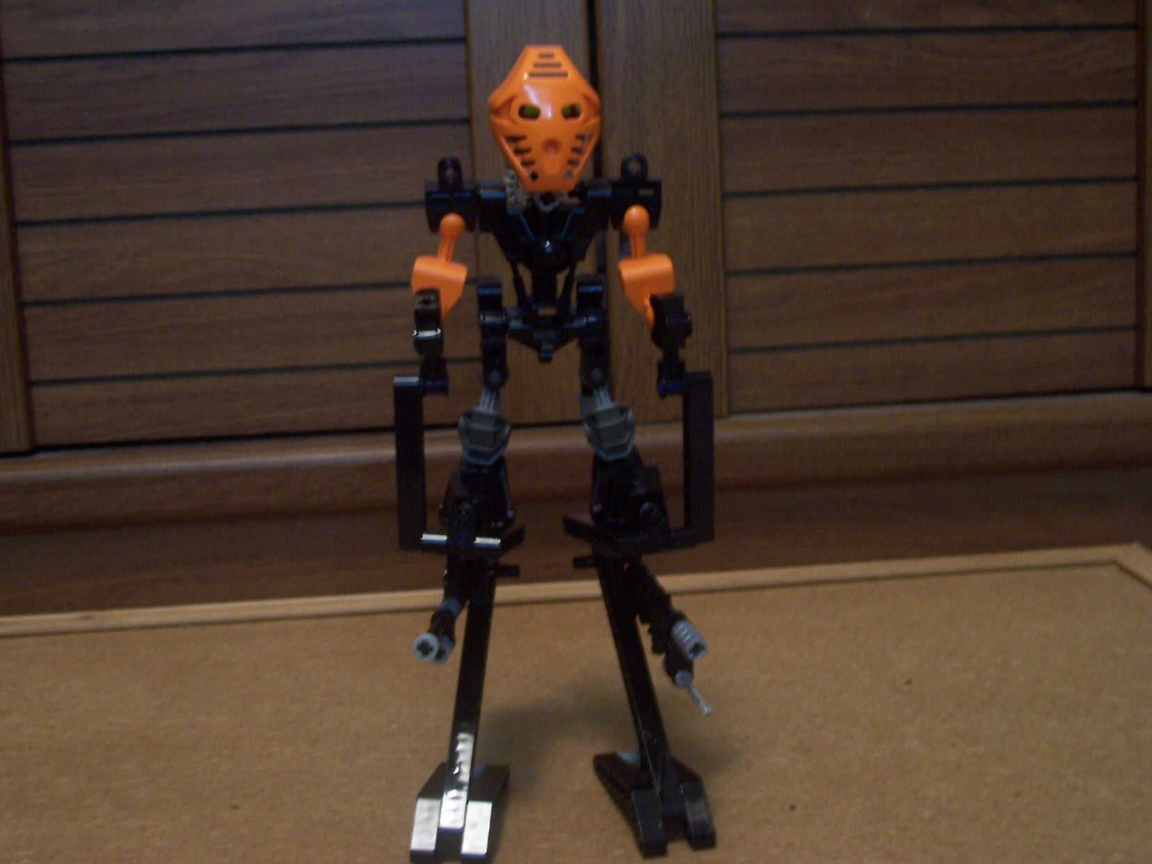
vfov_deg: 34.3
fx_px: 1398
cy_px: 432
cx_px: 576
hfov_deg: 44.8
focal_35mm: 42
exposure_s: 1/8
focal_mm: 7
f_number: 3
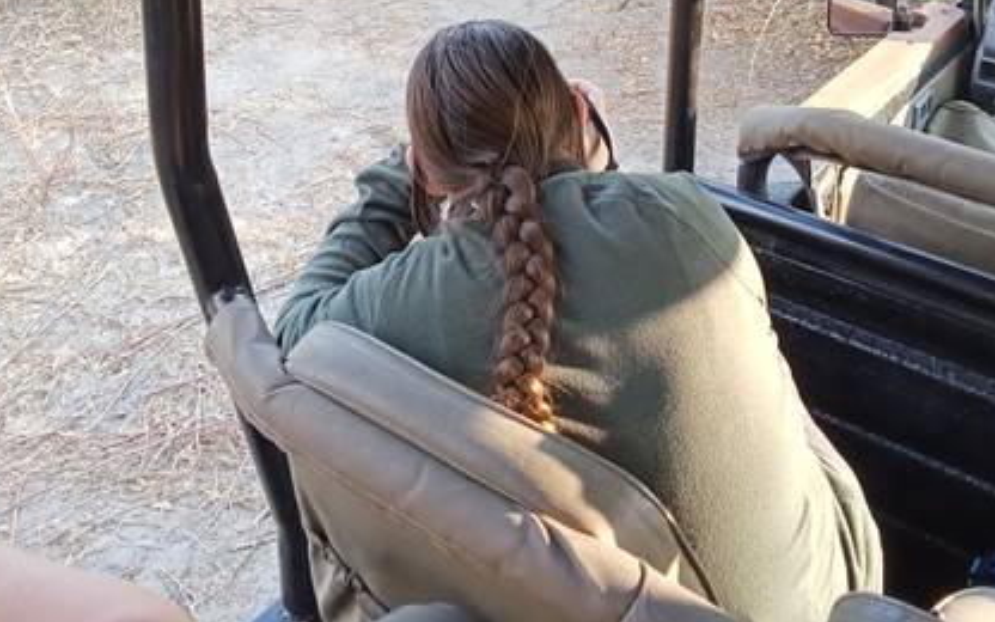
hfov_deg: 45.2
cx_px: 466
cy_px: -65
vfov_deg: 26.8
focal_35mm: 44
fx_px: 1193
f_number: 2
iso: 200
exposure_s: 1/200
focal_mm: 2.79
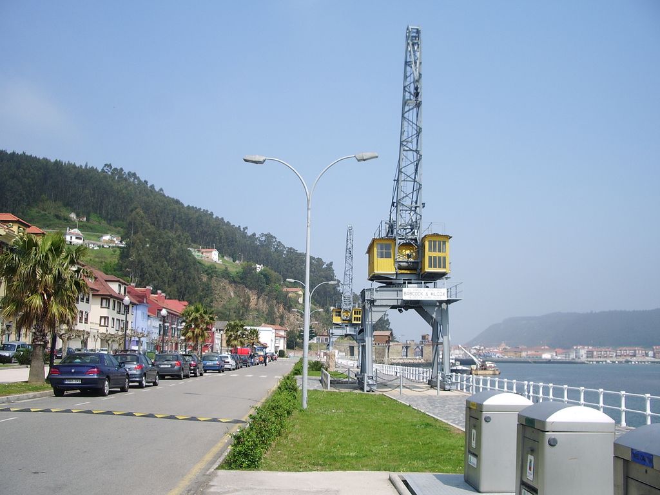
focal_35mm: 35
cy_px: 248
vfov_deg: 40.7
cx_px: 330
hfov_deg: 52.6
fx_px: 667
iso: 50
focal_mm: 5.8
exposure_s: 1/400
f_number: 4.3
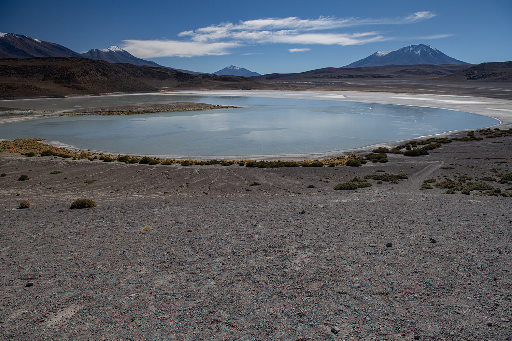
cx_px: 256
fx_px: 341
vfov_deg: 53.1
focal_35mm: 24
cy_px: 170
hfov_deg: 73.7
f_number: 7.1
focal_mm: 24
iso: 100
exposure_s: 1/200
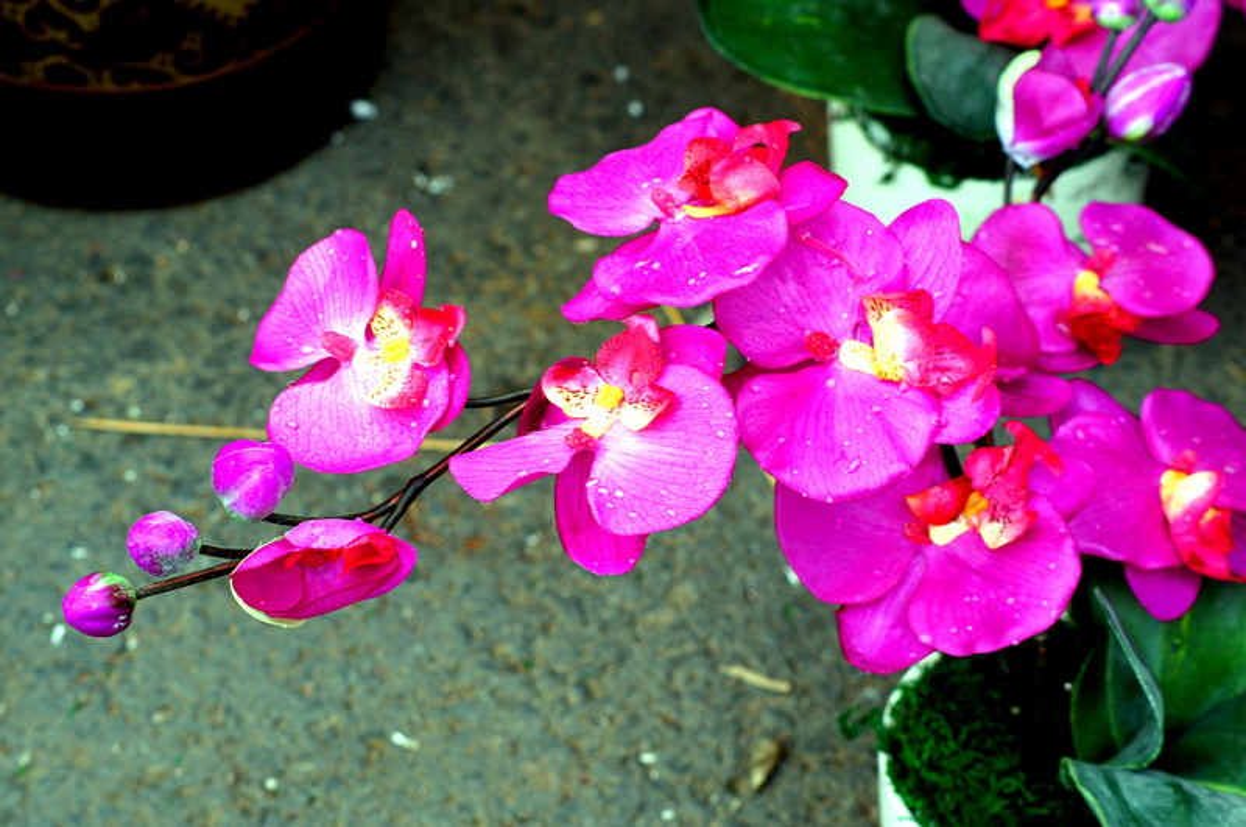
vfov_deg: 13.0
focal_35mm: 105
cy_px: 414
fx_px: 3629
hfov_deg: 19.5
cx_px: 623
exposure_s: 1/25
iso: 100
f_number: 8
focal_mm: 70
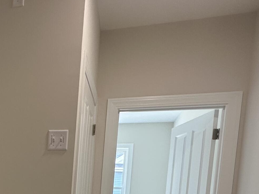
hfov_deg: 39.0
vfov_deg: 29.7
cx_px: 2
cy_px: 222
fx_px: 322
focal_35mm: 43
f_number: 2.2
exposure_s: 1/120
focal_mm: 2.22
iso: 125
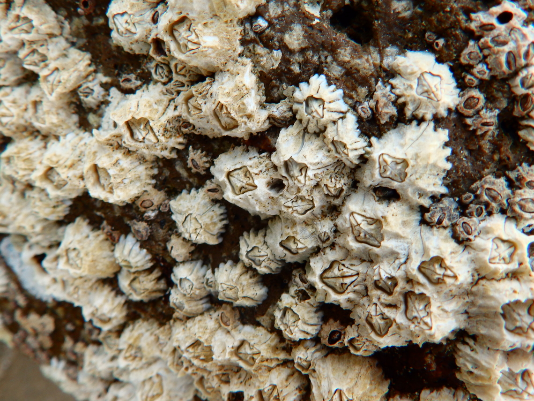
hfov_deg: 56.8
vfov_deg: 44.2
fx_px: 494
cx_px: 267
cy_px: 200
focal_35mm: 32
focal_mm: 5.7
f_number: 4
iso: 80
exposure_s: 1/100
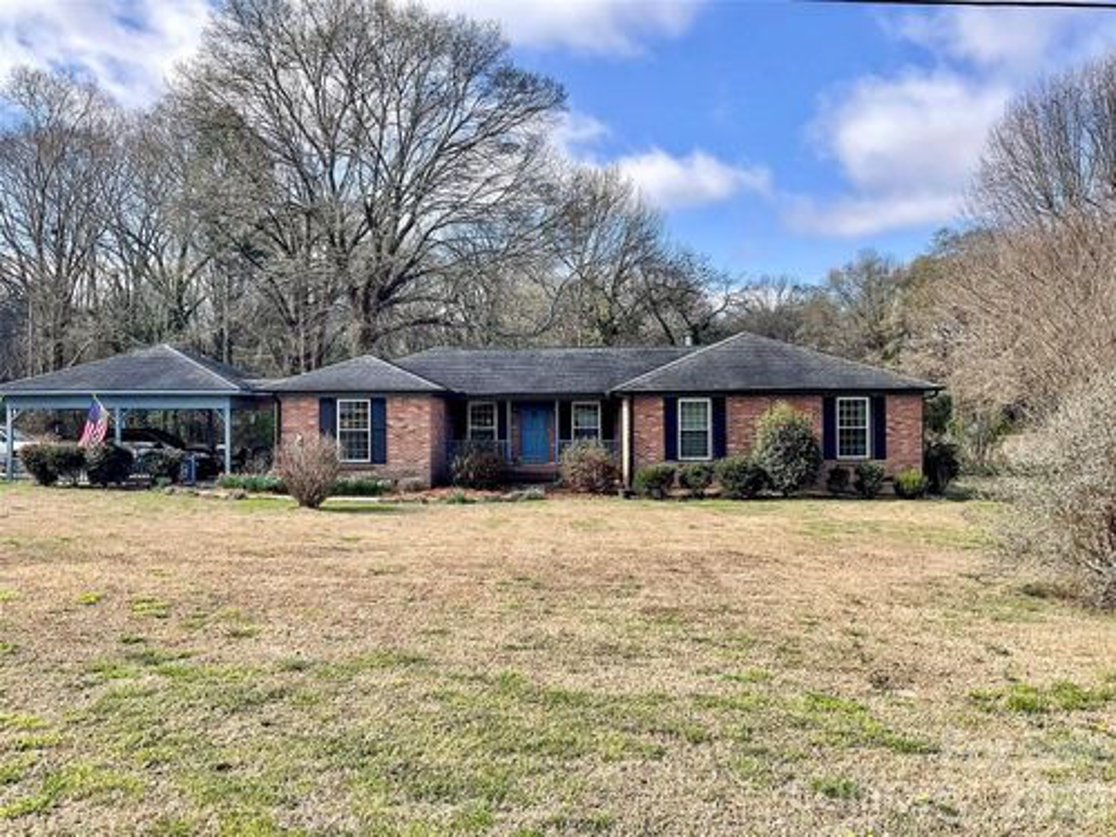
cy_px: 418
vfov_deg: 48.2
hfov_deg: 61.7
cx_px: 558
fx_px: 935
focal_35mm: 29
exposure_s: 1/1150
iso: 16
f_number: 1.8
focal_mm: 3
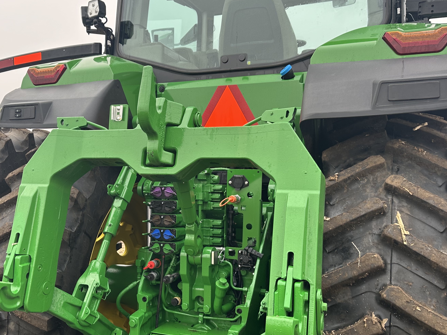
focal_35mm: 37
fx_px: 478
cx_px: 185
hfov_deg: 49.9
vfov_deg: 38.6
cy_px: 197
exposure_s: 1/189
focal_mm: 6.86
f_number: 1.78
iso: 64
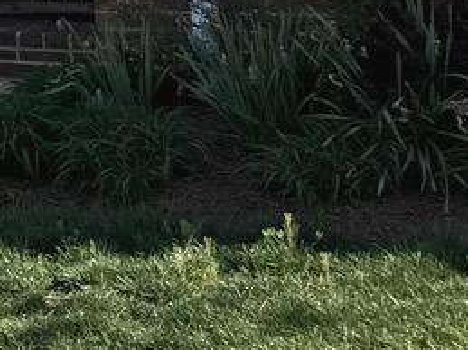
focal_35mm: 190
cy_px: -485
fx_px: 2568
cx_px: -1359
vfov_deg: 7.3
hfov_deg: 7.5
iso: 80
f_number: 1.78
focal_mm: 6.76
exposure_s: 1/2525
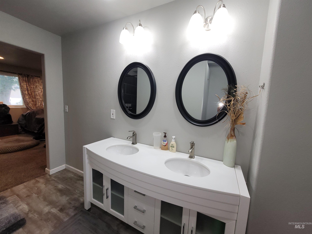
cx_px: 156
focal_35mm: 13
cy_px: 117
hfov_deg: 106.2
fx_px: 117
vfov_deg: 89.9
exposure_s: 1/60
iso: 80
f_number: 2.2
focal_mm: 2.2
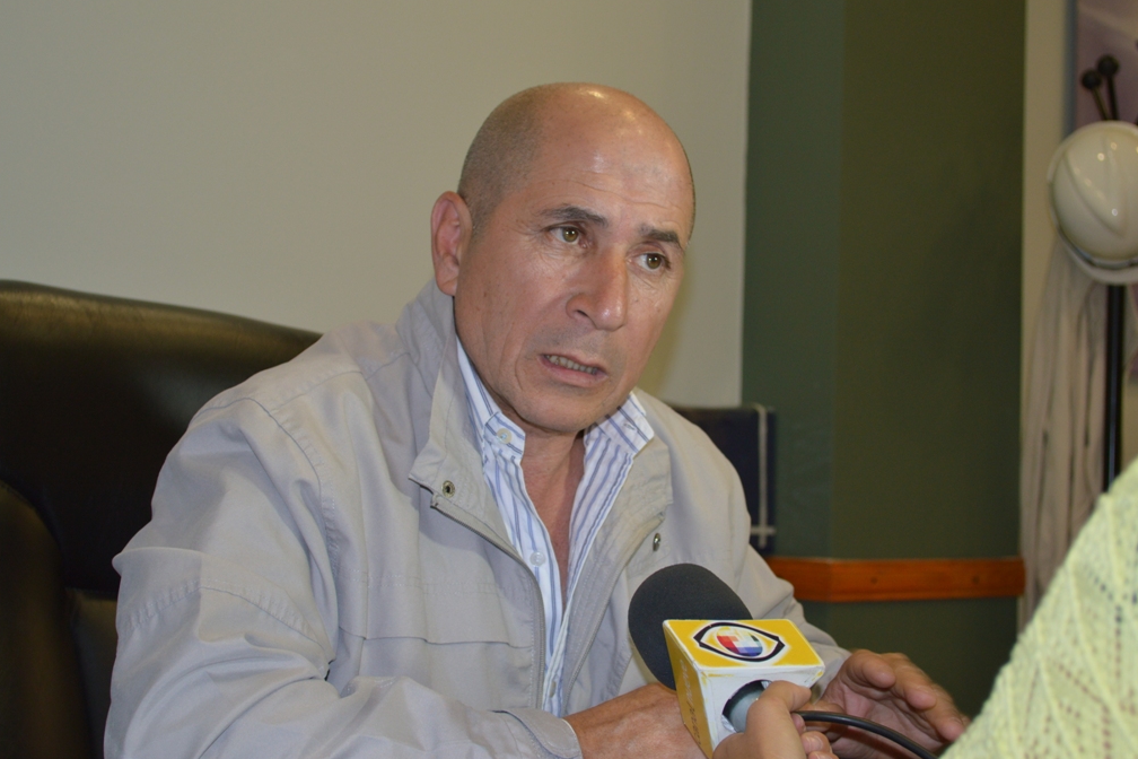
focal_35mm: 69
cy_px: 381
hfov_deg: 29.4
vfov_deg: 19.9
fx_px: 2165
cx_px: 570
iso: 500
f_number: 5.3
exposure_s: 1/60
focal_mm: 45
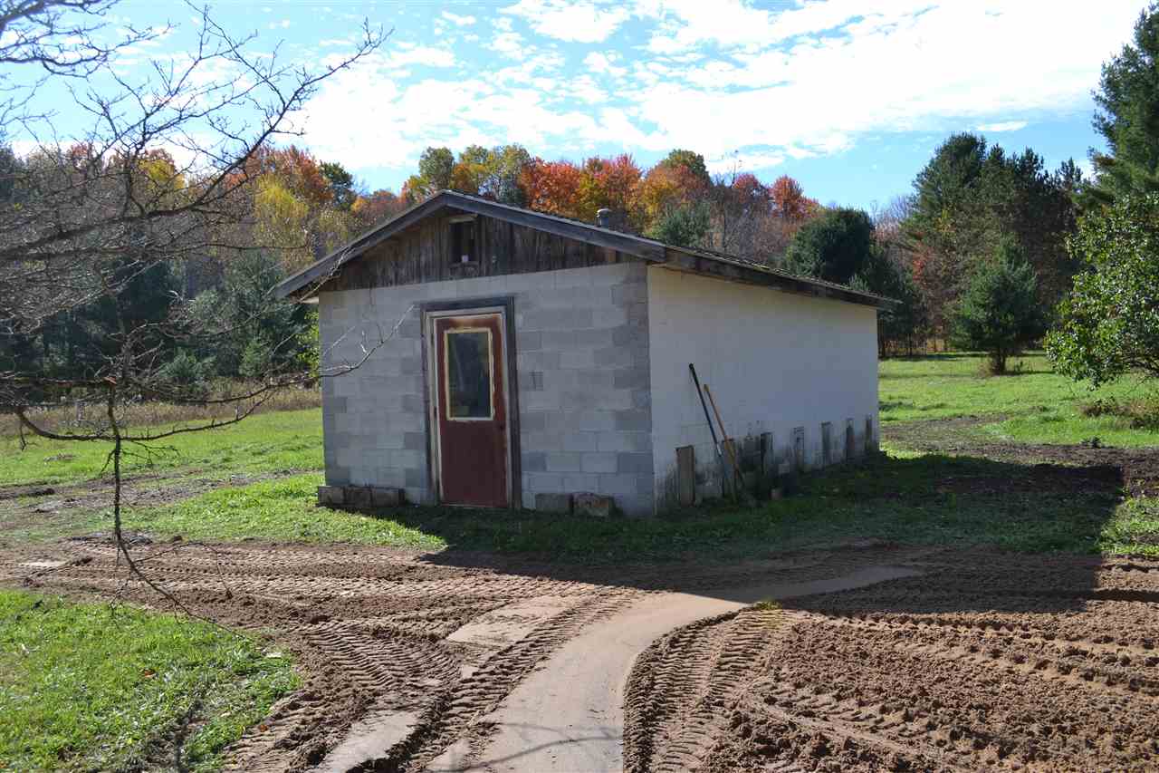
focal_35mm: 30
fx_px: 966
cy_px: 386
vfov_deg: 43.6
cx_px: 580
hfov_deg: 61.9
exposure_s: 1/250
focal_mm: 20
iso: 100
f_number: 8
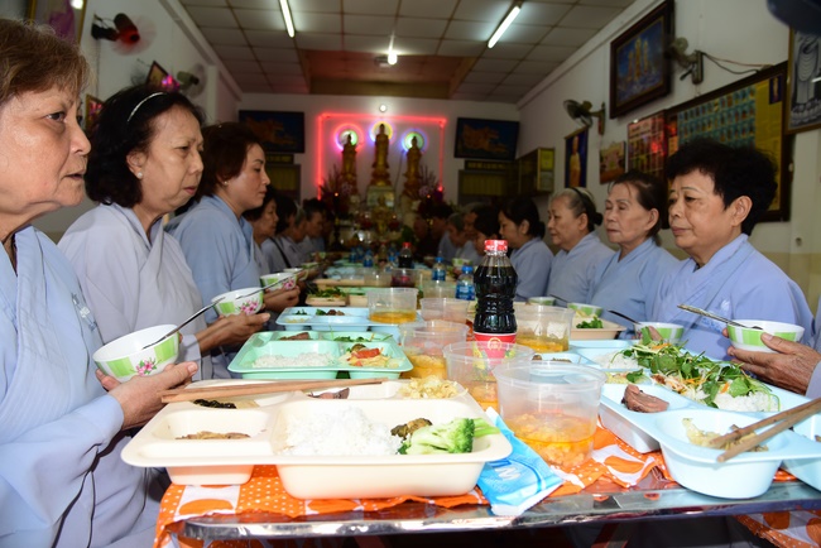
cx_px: 410
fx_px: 548
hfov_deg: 73.7
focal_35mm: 24
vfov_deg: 53.2
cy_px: 274
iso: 500
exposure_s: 1/100
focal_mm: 24
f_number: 5
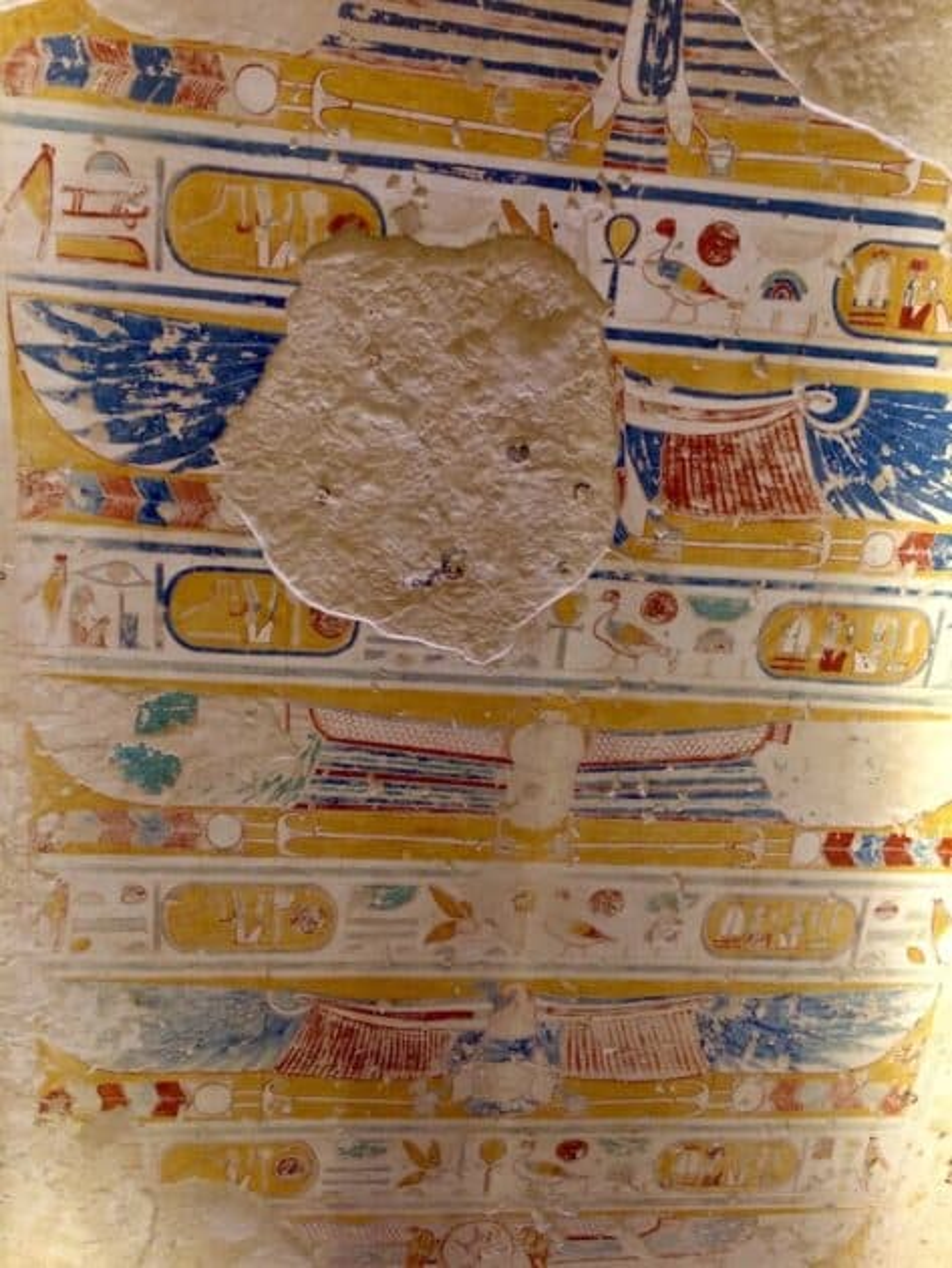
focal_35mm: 29
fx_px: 1063
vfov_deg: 61.6
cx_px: 476
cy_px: 634
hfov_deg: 48.3
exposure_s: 1/30
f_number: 2.2
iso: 160
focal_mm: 4.15
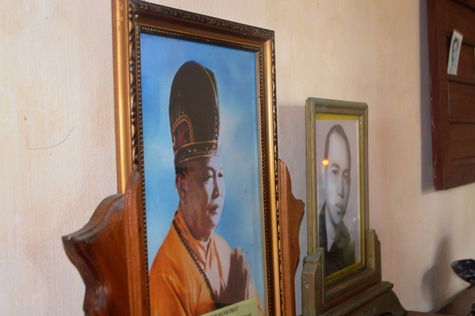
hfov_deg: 33.4
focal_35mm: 60
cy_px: 158
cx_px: 238
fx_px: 791
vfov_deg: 22.6
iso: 1400
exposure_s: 1/60
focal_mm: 40
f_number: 5.3
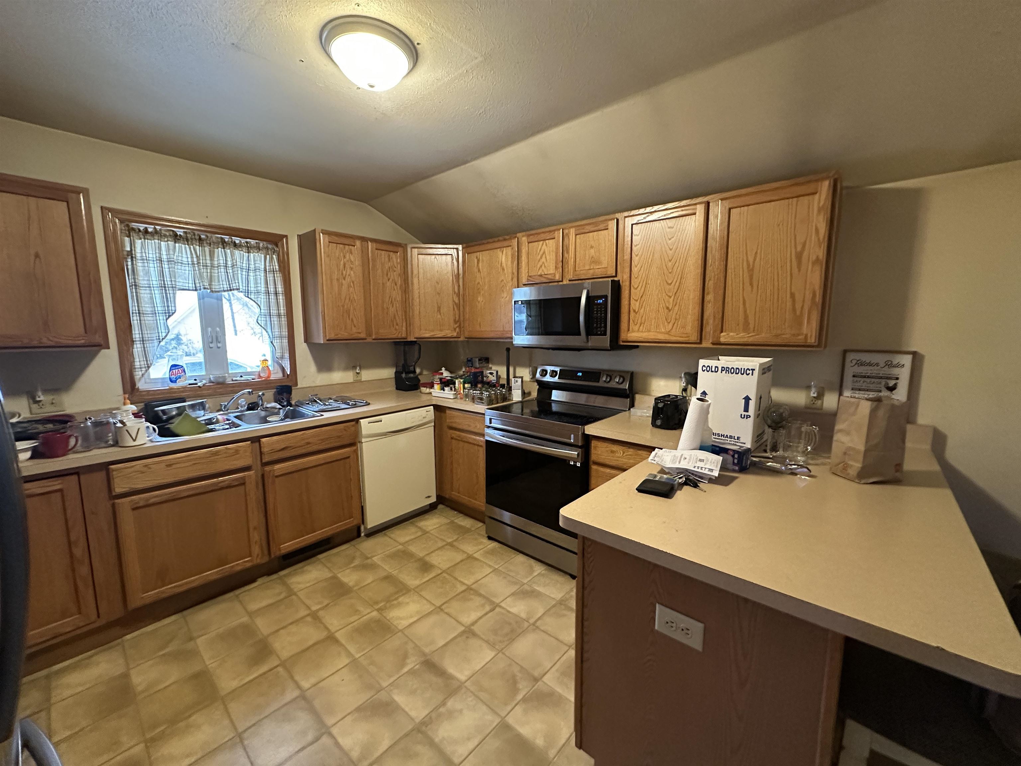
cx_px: 510
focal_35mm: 14
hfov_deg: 102.1
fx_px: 413
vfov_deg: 85.7
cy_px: 383
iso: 800
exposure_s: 1/60
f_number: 2.2
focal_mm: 2.22
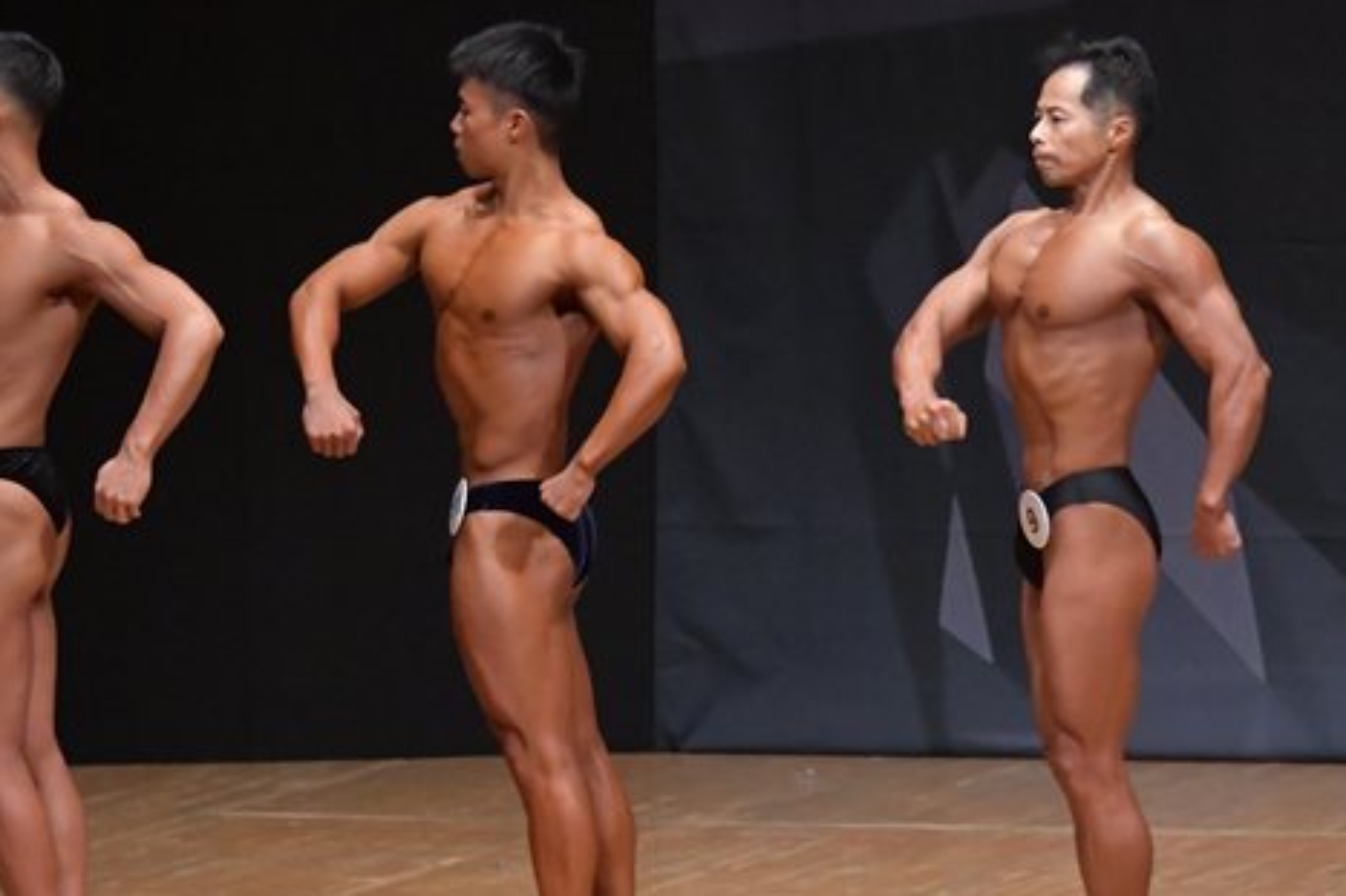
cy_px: 591
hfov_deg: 5.7
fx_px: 13455
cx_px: 598
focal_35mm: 360
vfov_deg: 3.8
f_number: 5.6
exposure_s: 1/400
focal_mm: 145
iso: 6400
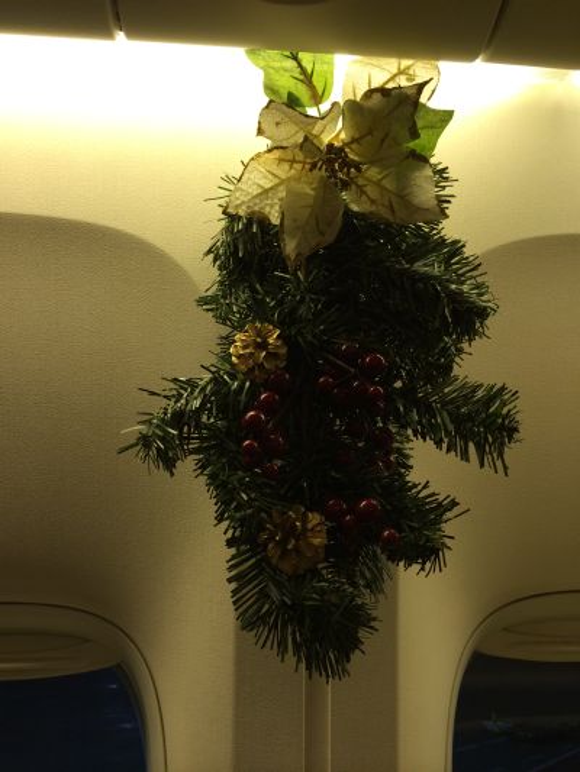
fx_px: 670
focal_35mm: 30
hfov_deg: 46.8
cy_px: 386
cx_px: 290
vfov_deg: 60.0
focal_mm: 4.12
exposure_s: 1/30
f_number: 2.2
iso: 64
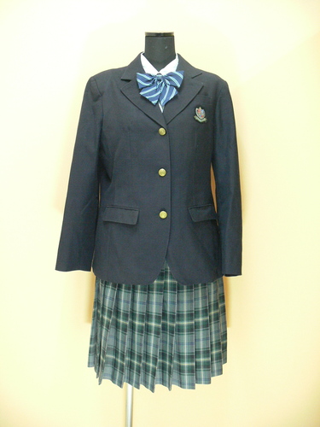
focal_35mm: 35
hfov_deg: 40.7
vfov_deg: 52.6
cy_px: 214
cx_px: 160
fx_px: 431
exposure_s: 1/40
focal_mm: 7.4
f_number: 2.8
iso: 400
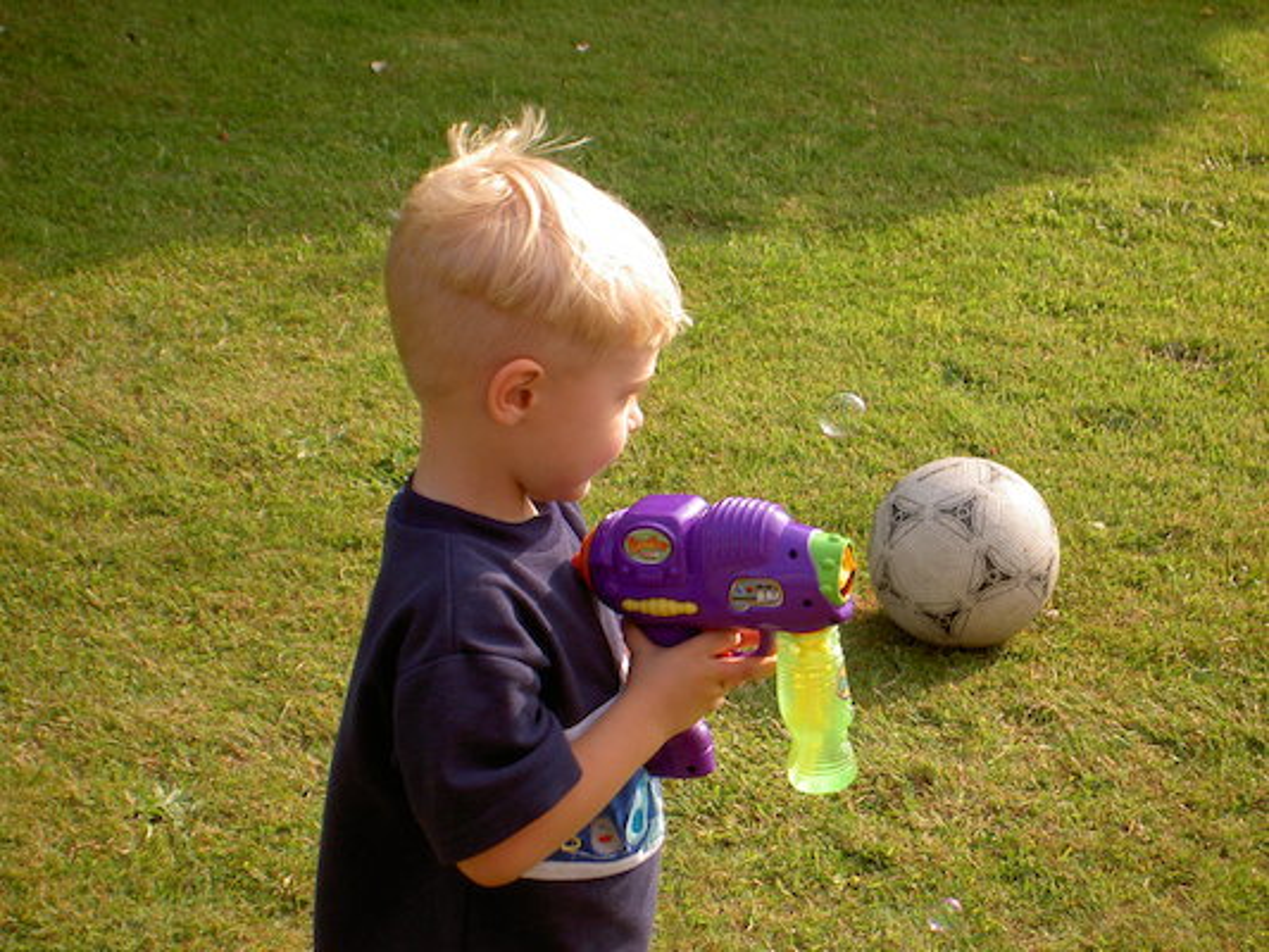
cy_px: 476
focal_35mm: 102
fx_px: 3740
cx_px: 634
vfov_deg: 14.5
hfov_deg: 19.3
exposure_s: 1/250
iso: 50
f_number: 4.9
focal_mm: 16.8
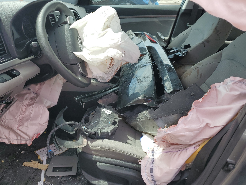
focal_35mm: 27
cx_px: 124
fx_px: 192
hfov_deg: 65.3
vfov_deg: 51.4
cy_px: 90
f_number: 1.5
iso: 50
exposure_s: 1/714
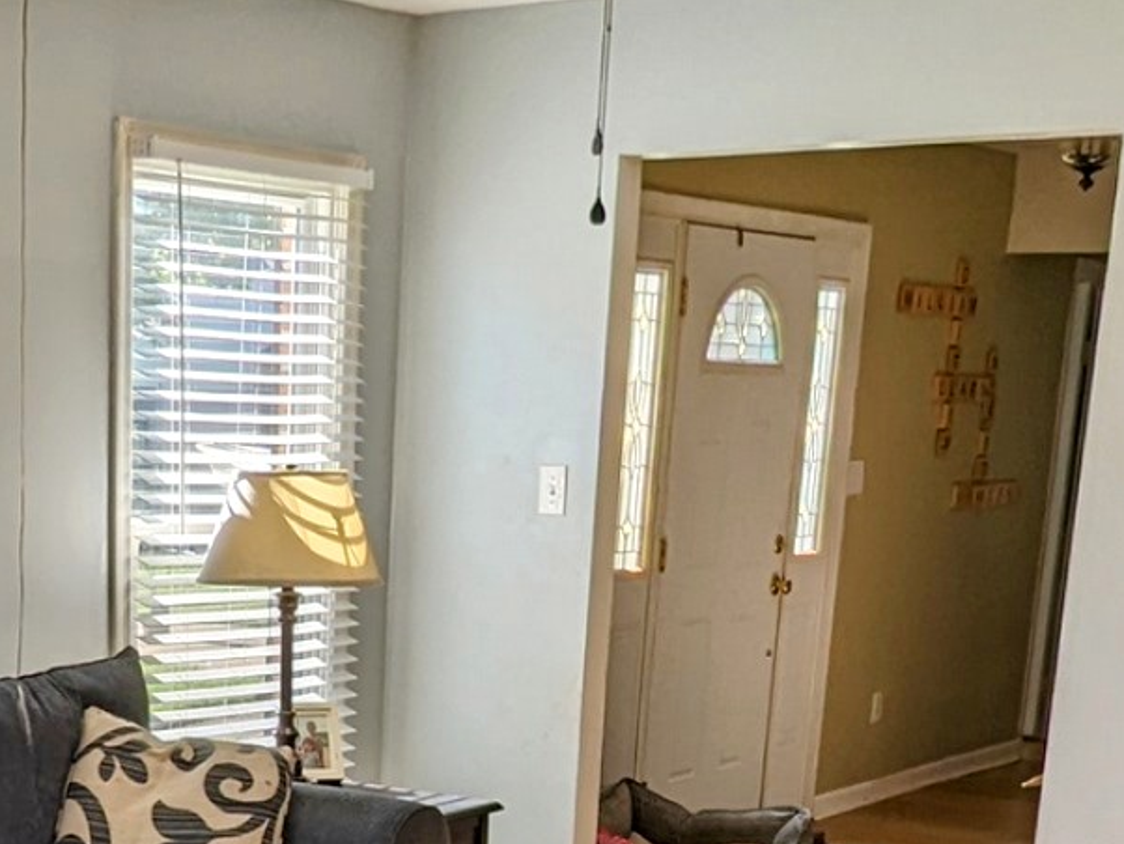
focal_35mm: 68
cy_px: 1102
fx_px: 2209
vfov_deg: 19.9
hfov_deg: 28.0
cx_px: 248
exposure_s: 1/364
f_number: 2.2
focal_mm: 2.35
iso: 43
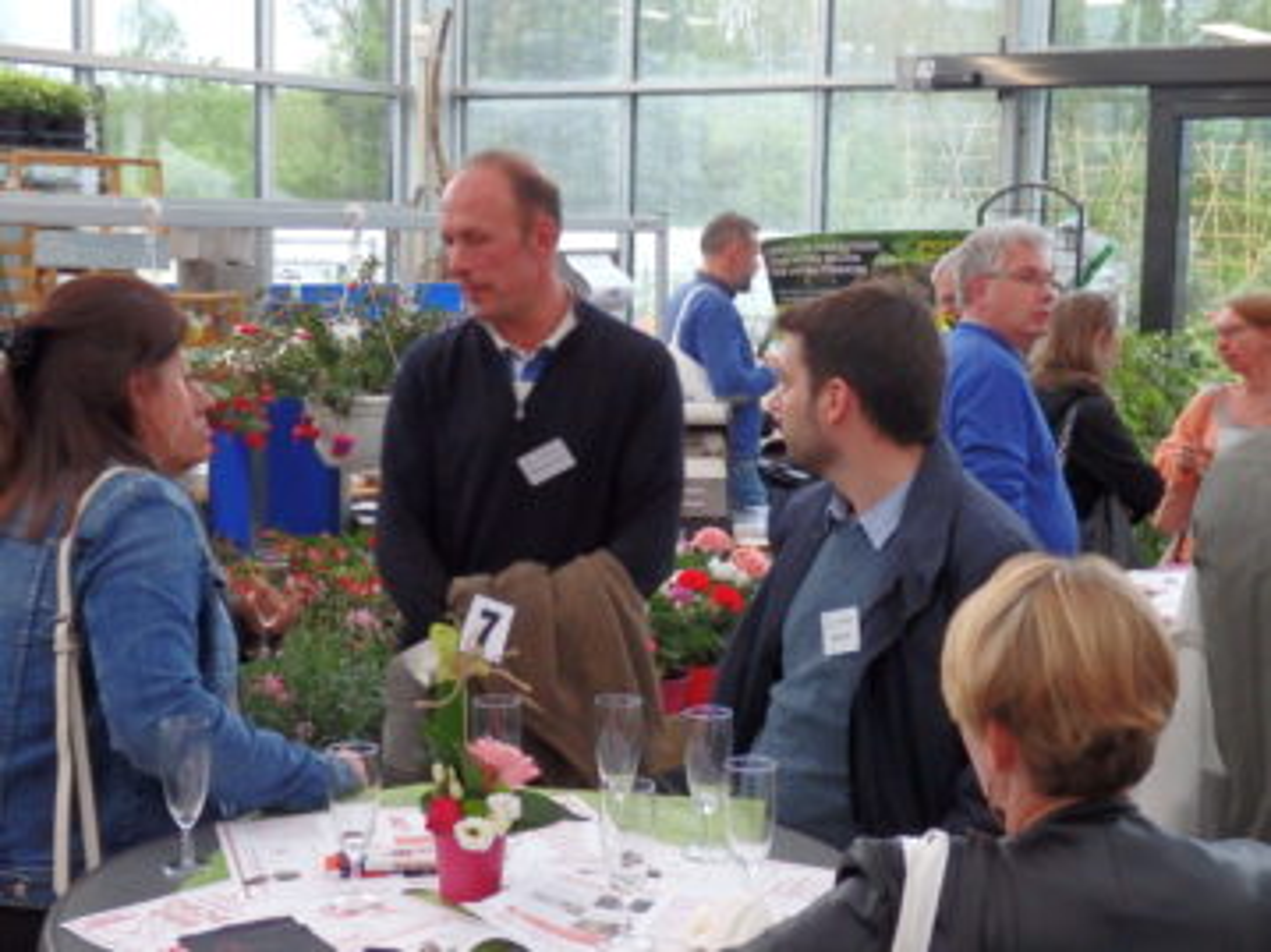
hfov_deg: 35.6
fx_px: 1982
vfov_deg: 27.0
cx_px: 636
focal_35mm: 54
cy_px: 476
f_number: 4.1
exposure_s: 1/50
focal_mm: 9.8
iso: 800
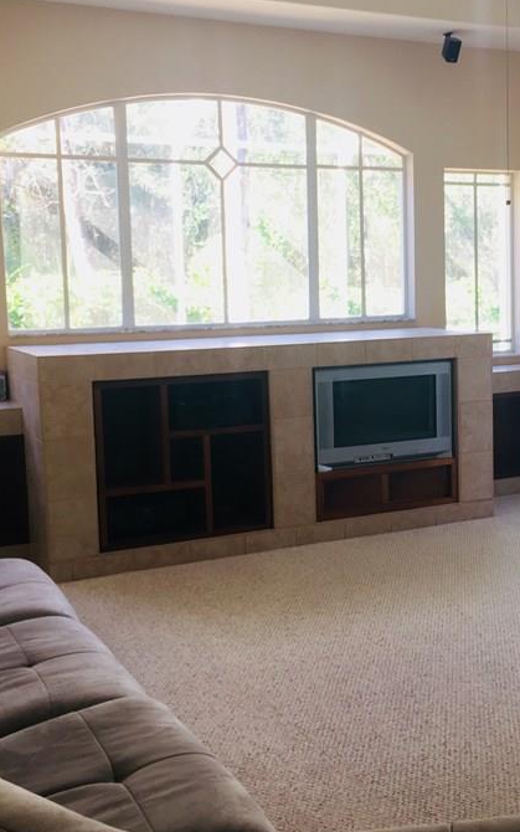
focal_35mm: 47
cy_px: 385
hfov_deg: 26.9
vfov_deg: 42.6
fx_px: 1065
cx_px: 413
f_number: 2.2
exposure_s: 1/40
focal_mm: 4.15
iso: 25
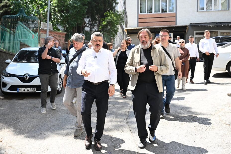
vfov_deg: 31.9
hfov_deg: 46.4
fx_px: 269
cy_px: 77
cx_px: 116
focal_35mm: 42
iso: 800
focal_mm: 42
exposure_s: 1/1000
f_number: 5
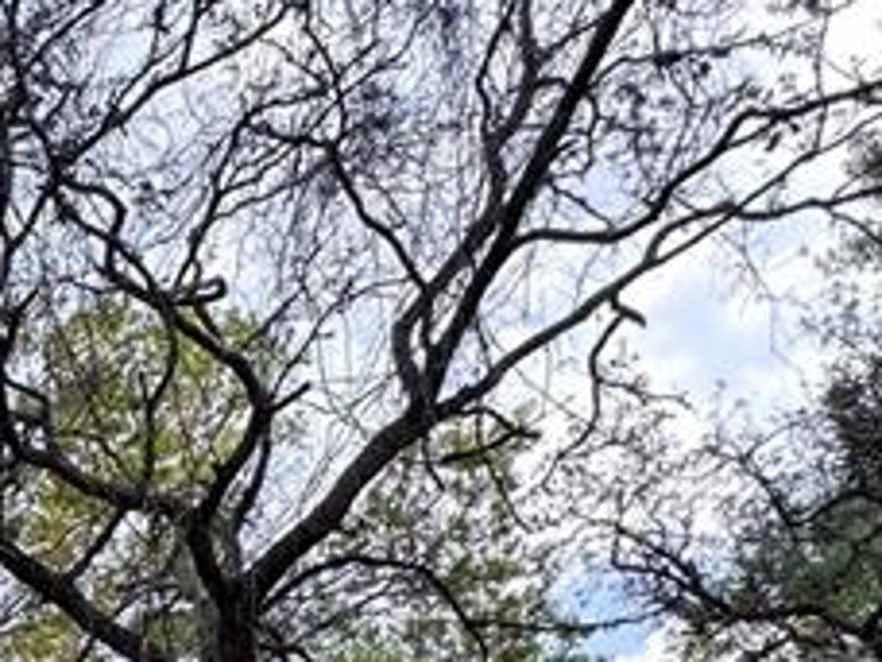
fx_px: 1605
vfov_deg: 19.9
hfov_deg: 23.8
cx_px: -468
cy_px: 1010
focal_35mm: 63
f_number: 2.2
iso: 40
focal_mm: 2.22
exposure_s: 1/181
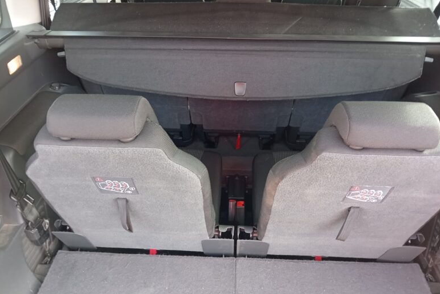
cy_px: 152
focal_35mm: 27
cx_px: 227
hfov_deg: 67.3
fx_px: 330
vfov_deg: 48.0
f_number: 1.8
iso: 250
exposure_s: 1/33.3
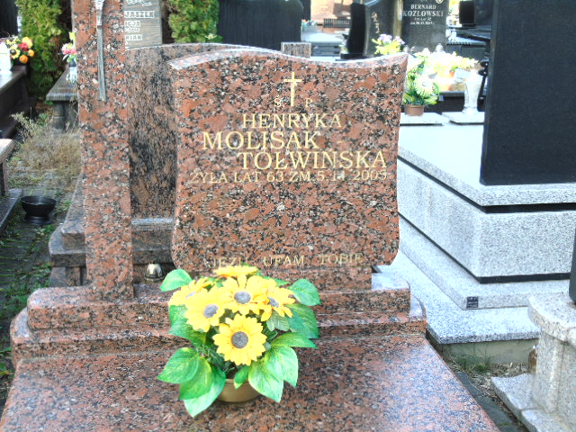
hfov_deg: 41.2
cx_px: 288
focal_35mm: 46
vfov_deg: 31.5
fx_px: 765
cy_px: 216
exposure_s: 1/60
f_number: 4.1
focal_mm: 8.2
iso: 80
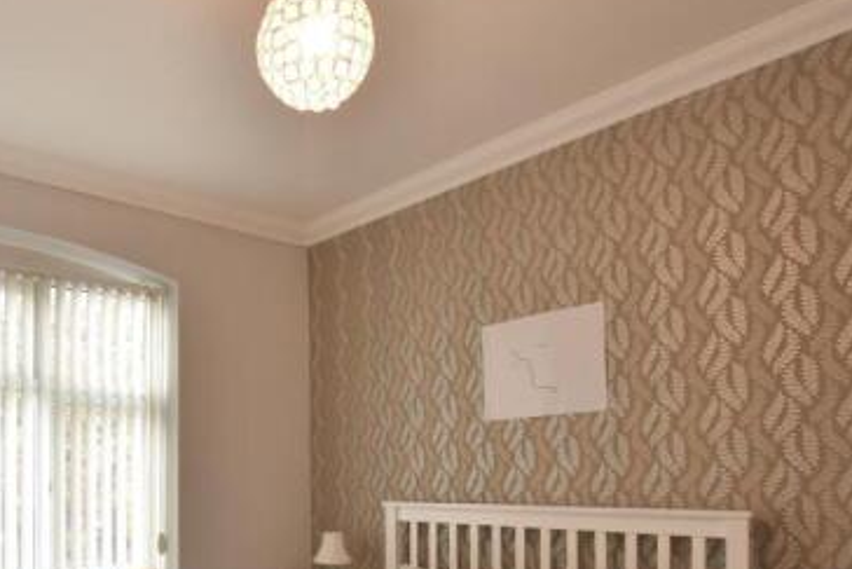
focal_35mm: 27
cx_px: 219
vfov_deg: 44.9
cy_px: 479
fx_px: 639
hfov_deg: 63.6
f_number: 8
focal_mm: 10
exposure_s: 1/25
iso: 400
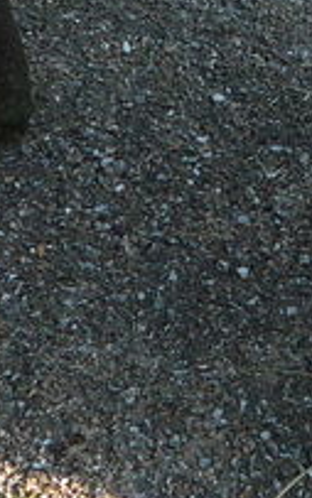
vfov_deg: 13.3
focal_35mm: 157
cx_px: 211
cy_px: 142
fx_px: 2134
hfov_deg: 8.4
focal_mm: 5.2
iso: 100
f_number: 3.5
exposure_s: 1/100
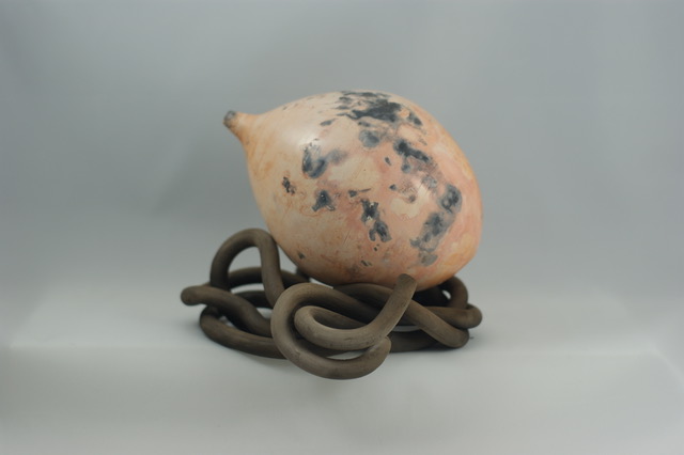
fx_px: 1424
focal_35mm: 75
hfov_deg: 27.0
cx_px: 342
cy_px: 228
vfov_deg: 18.2
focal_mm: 50
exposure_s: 1/100
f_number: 2.8
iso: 100
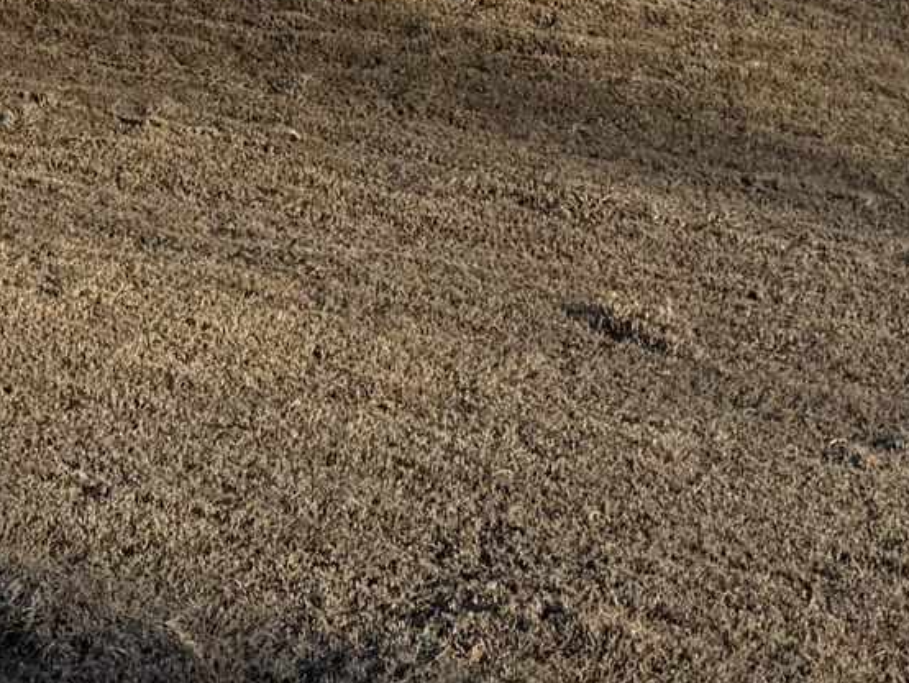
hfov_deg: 14.6
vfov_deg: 9.7
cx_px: 10
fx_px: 3494
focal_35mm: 133
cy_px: -997
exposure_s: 1/5814
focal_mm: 6.76
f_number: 1.78
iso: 80
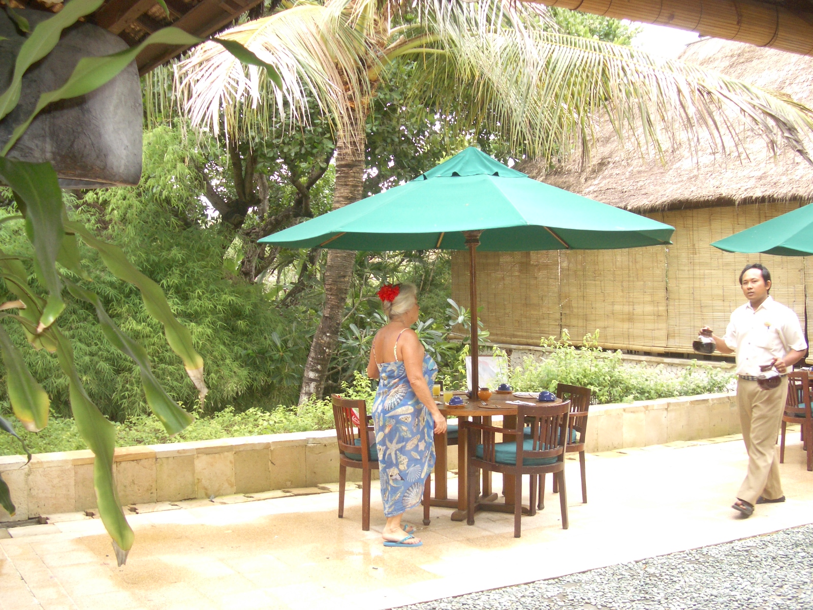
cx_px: 406
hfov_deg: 45.8
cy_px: 305
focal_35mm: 41
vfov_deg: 35.1
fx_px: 963
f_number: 2.8
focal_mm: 6.8
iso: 100
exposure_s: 1/60
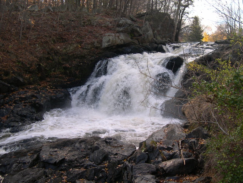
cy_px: 92
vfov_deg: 37.7
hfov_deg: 49.0
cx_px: 122
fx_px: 267
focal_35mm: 38
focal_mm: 8
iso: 100
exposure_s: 1/238
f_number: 2.8
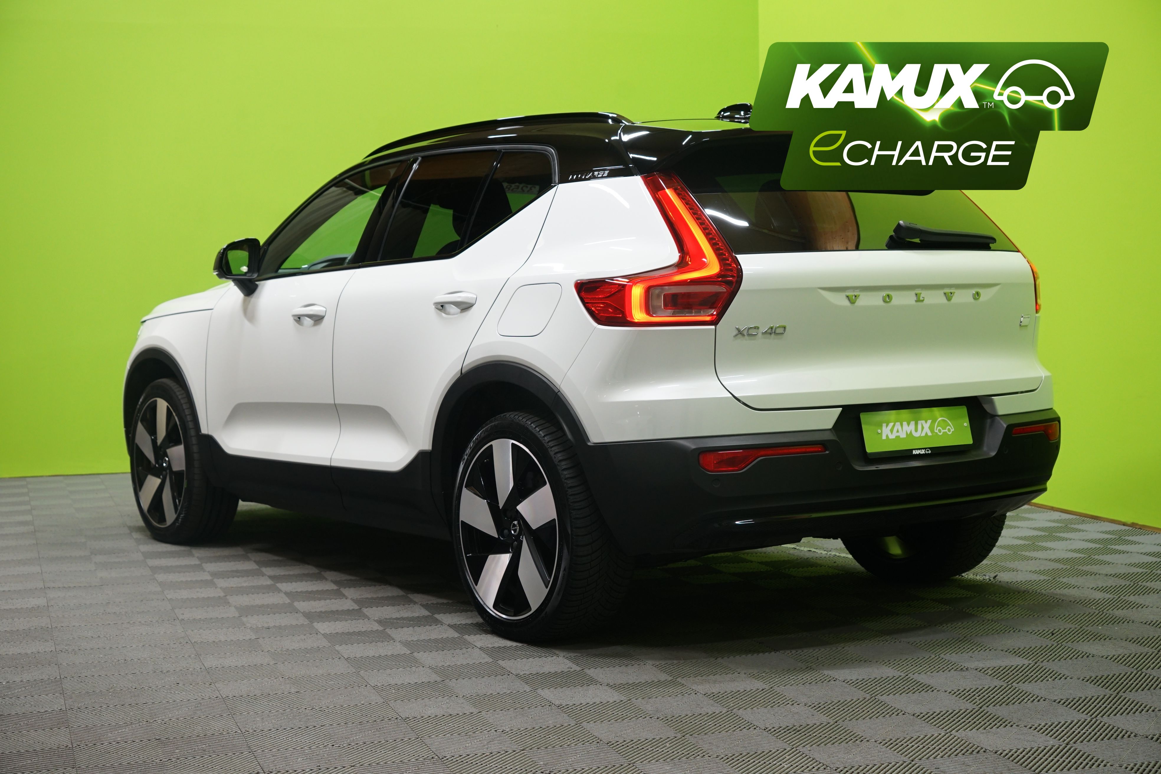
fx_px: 1774
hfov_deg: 36.2
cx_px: 580
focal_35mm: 55
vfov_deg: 24.6
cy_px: 387
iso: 800
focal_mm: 55
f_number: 5.6
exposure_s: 1/20
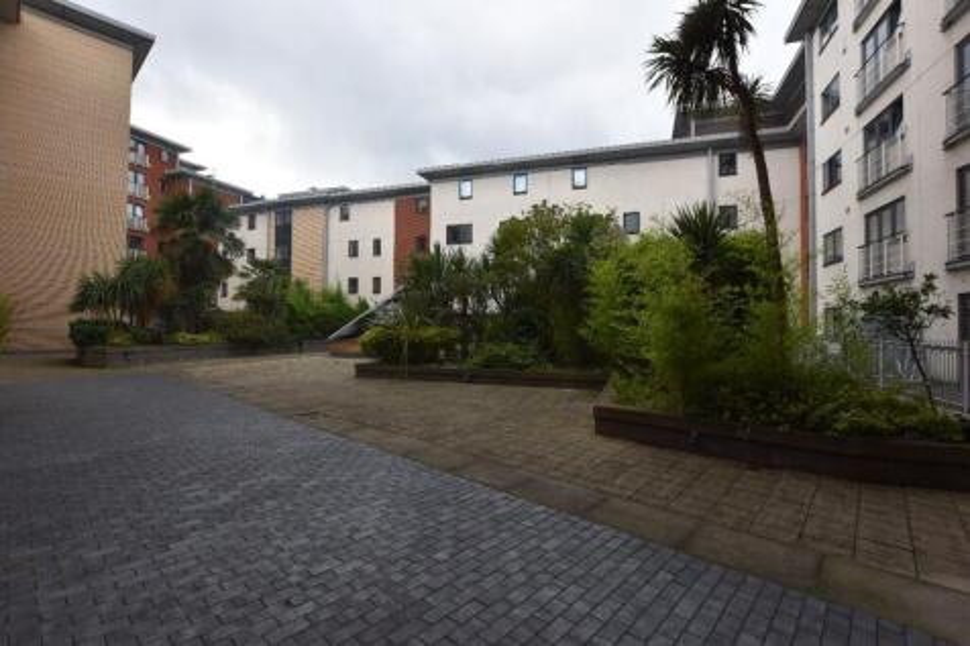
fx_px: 404
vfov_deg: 77.3
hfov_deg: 100.4
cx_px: 485
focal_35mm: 15
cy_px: 323
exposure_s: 1/250
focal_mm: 10
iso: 220
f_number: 5.6
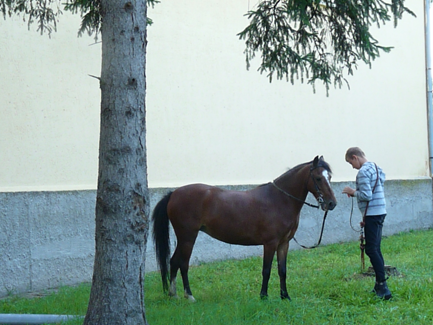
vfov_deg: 17.0
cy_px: 194
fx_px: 1088
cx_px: 235
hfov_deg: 22.5
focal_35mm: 87
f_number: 5
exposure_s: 1/200
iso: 800
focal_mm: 12.8
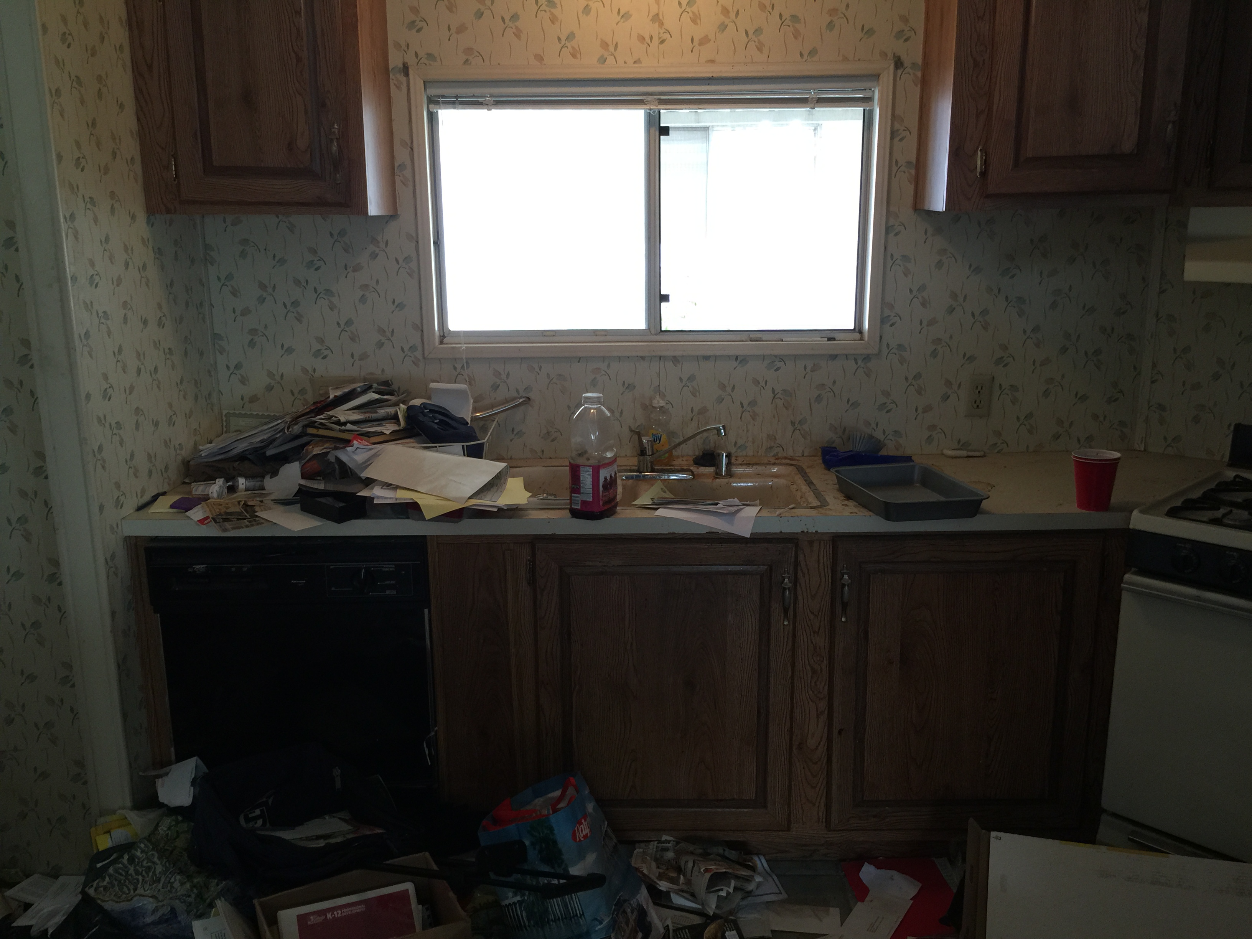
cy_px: 470
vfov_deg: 48.2
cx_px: 626
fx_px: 1049
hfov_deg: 61.7
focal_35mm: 29
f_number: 2.2
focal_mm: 4.15
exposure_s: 1/15
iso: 50
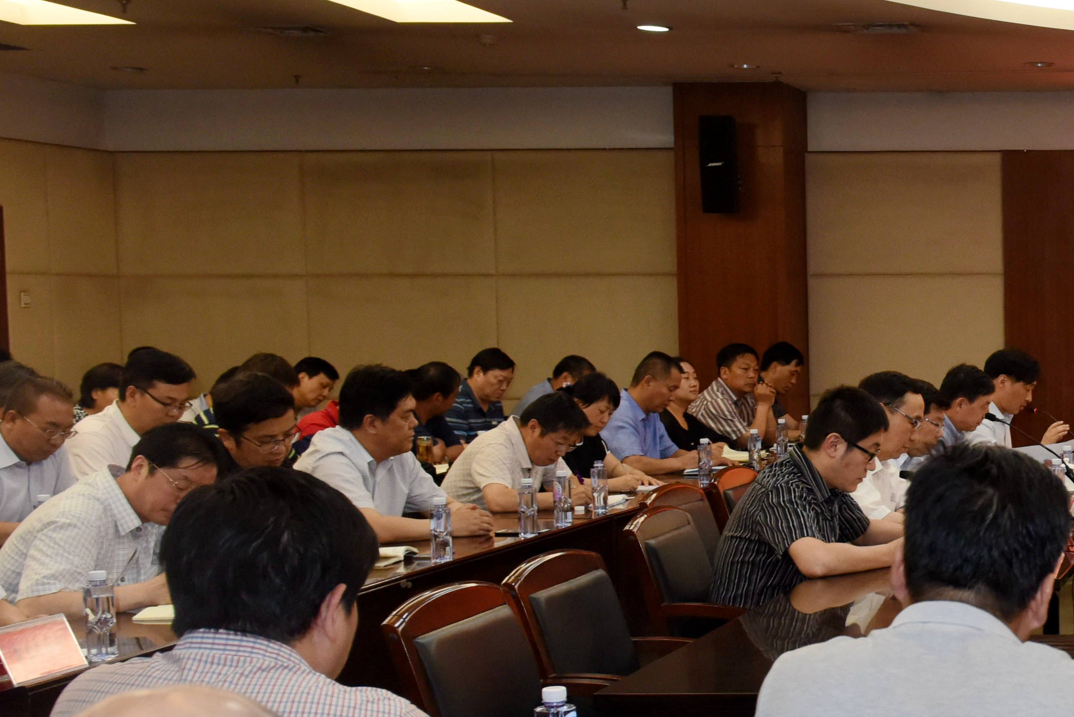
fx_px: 2000
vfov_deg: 20.3
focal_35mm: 67
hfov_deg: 26.7
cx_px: 1289
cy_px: 457
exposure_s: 1/100
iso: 1600
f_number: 4.5
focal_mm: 24
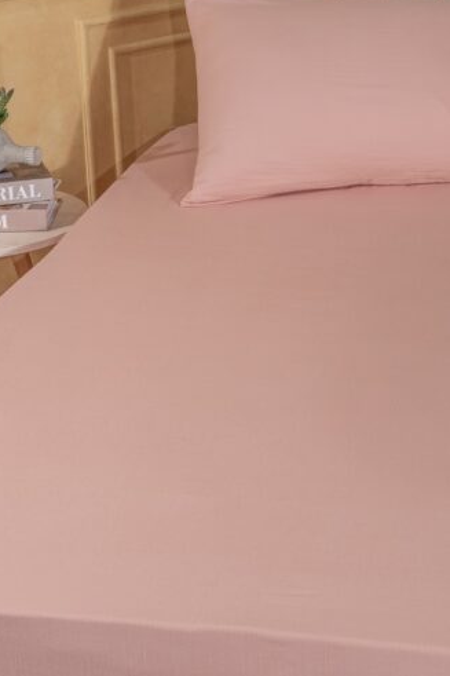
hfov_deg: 15.4
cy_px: 248
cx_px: 340
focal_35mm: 88
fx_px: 1651
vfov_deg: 23.1
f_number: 13
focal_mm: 48
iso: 80
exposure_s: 1/160
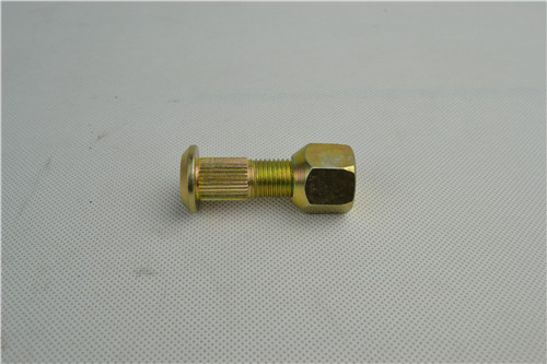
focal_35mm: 36
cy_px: 182
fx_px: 547
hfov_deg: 53.1
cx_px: 274
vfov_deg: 36.8
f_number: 8
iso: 280
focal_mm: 24
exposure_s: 1/125
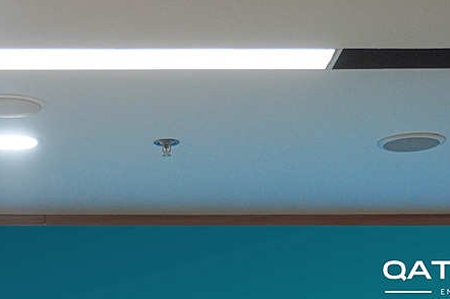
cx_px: 21
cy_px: 406
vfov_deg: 12.4
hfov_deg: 18.9
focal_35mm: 106
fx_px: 1324
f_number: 4.5
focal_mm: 26
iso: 640
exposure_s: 1/160
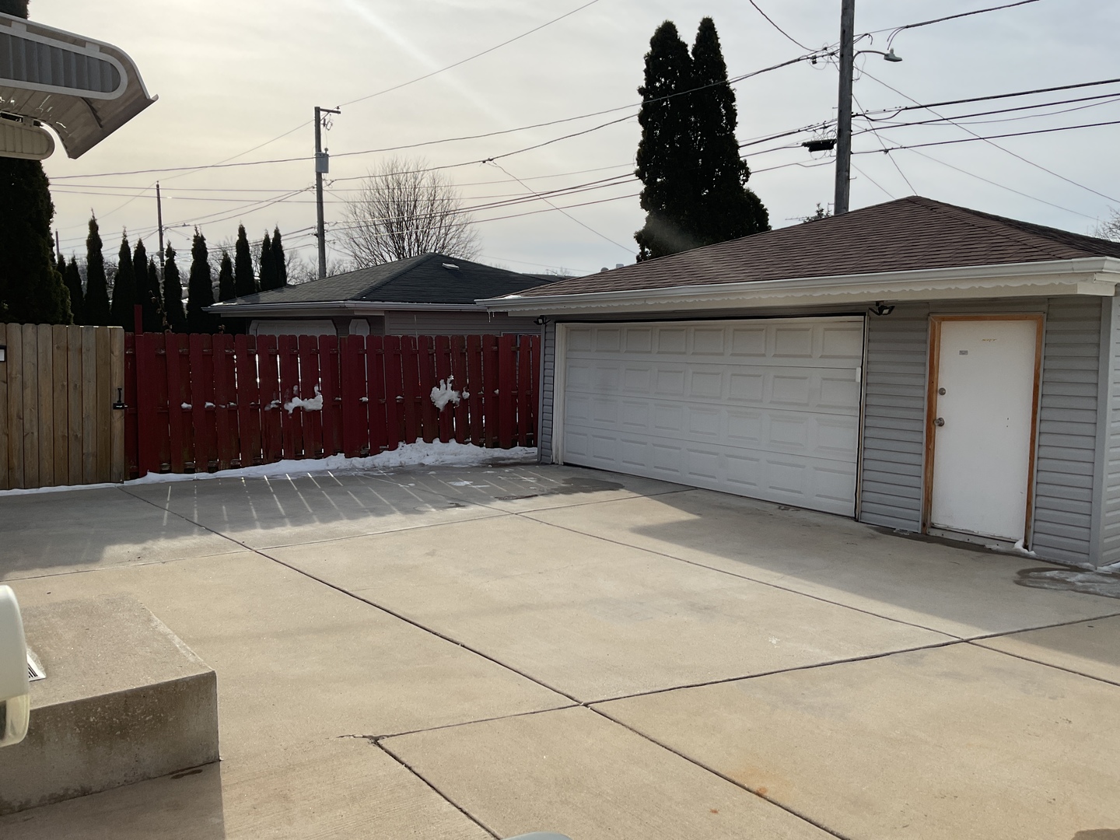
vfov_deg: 48.2
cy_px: 420
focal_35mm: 29
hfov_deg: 61.7
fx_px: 938
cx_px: 560
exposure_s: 1/3534
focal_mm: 3
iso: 16
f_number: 1.8
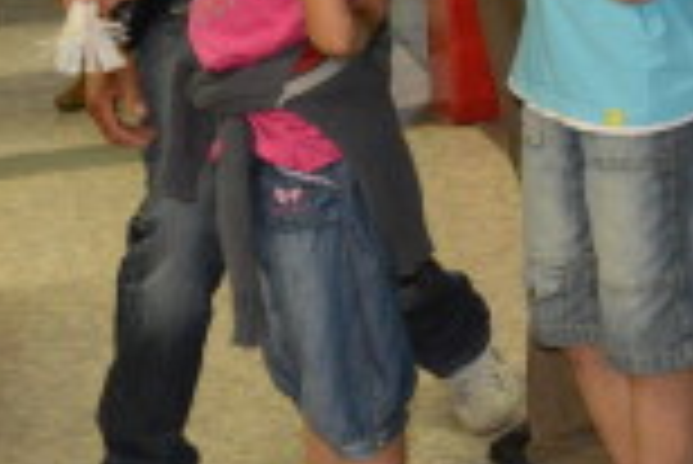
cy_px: -390
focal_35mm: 127
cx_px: 1197
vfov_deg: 10.2
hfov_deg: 14.4
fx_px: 2447
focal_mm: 28
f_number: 8
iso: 6400
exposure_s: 1/100
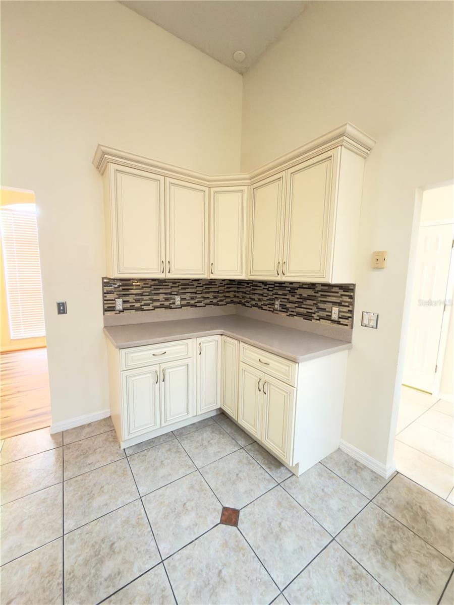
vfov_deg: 102.1
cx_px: 227
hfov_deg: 85.7
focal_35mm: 14
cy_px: 302
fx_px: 245
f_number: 2.2
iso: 400
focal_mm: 2.22
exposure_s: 1/24
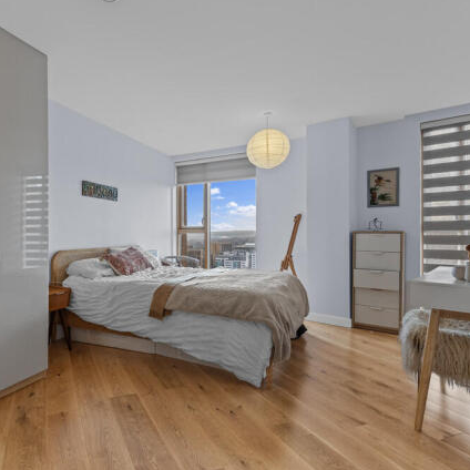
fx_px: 323
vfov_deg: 72.1
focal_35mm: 21
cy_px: 235
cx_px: 157
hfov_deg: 70.1
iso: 1250
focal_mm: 16
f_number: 7.1
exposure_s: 1/100
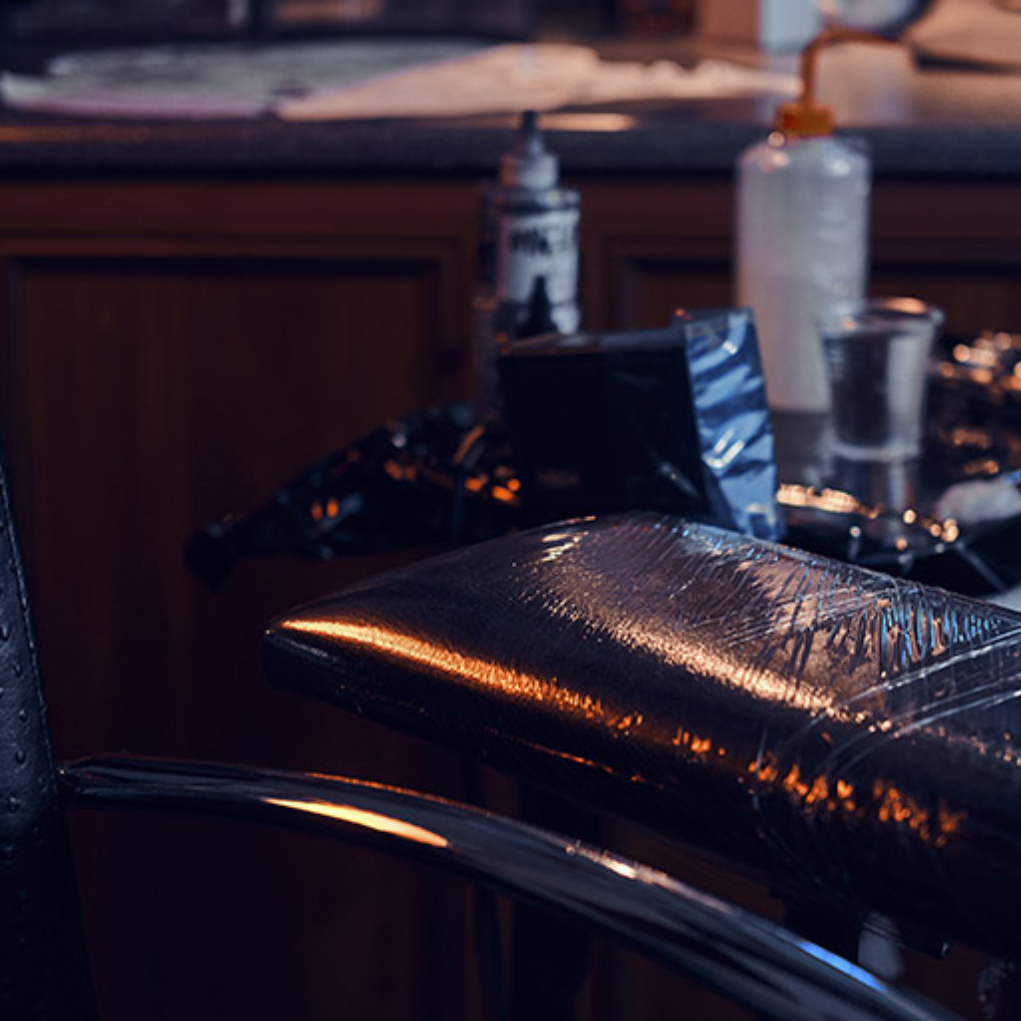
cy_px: 535
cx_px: 660
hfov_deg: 19.7
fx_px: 2937
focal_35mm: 88
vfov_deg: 19.7
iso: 250
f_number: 2
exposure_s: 1/125
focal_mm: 35
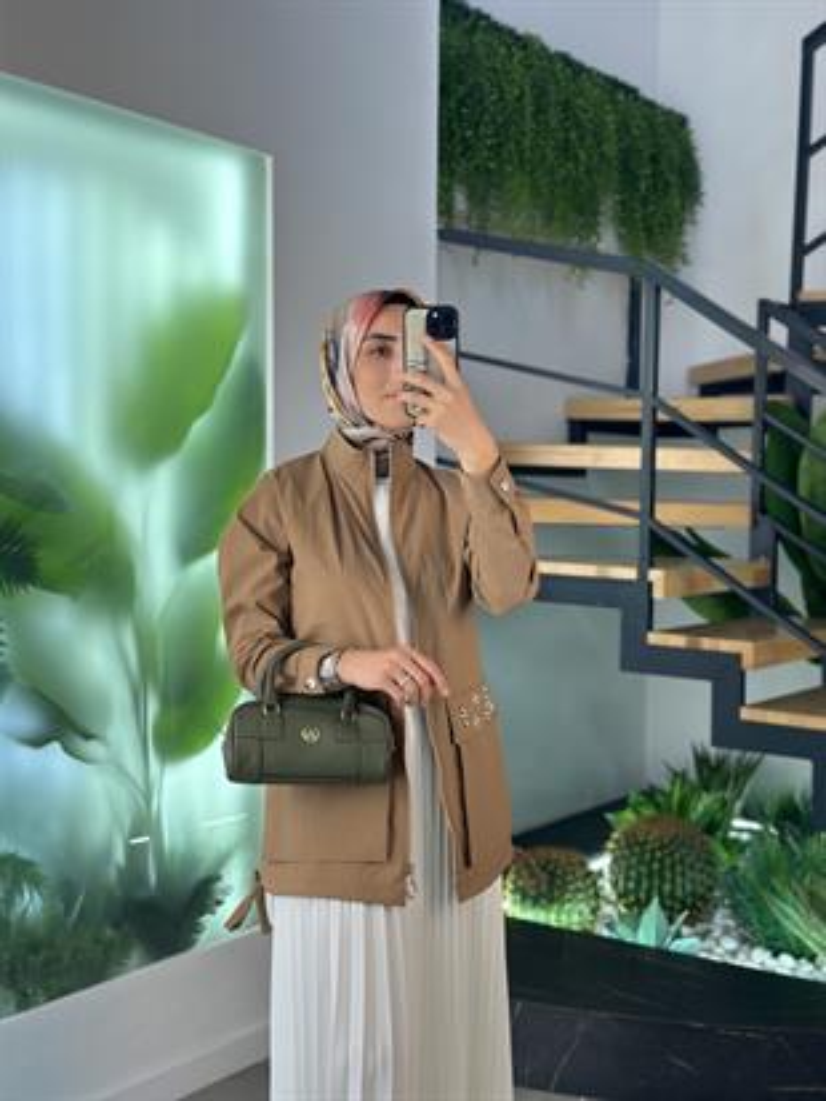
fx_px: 1526
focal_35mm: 48
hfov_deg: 30.3
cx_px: 413
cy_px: 550
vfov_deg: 39.6
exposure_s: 1/209
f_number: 1.78
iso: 80
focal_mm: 6.86
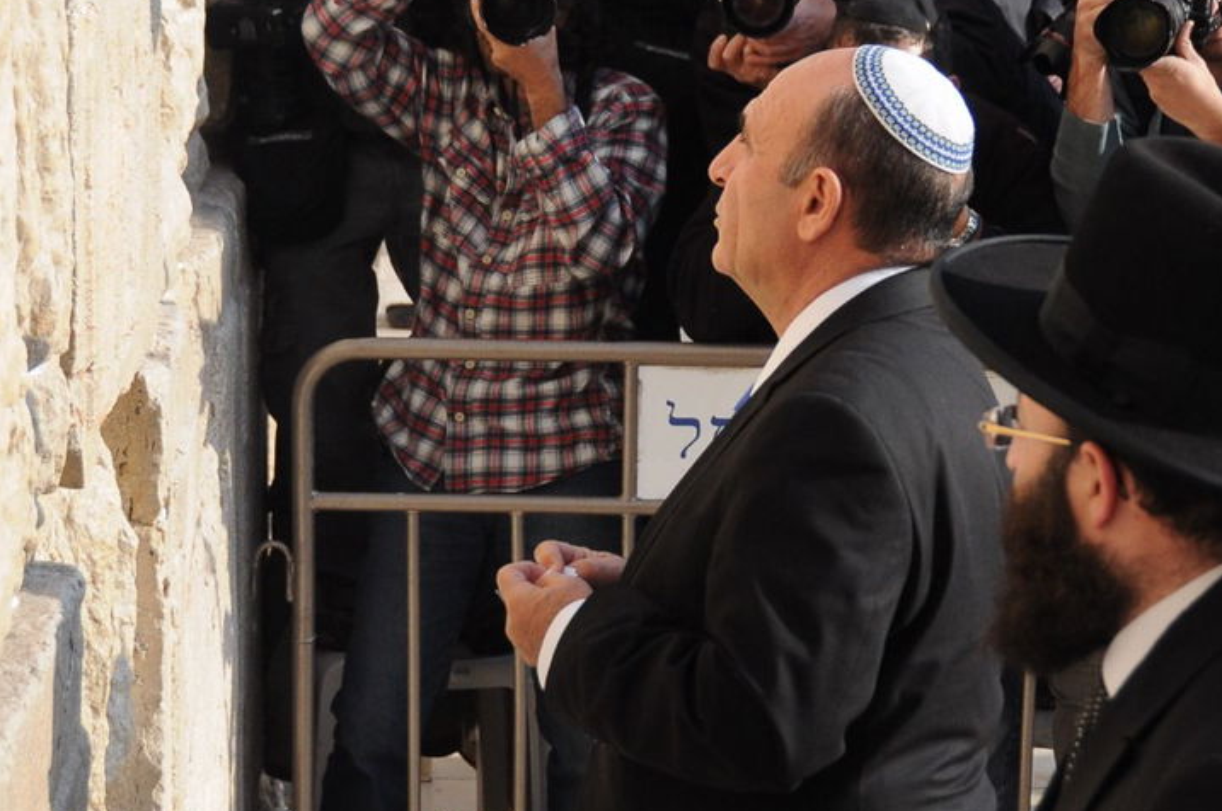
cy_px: 373
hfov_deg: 16.7
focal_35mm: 123
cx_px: 728
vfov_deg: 11.1
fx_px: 4169
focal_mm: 42
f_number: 5.6
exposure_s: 1/2500
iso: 640
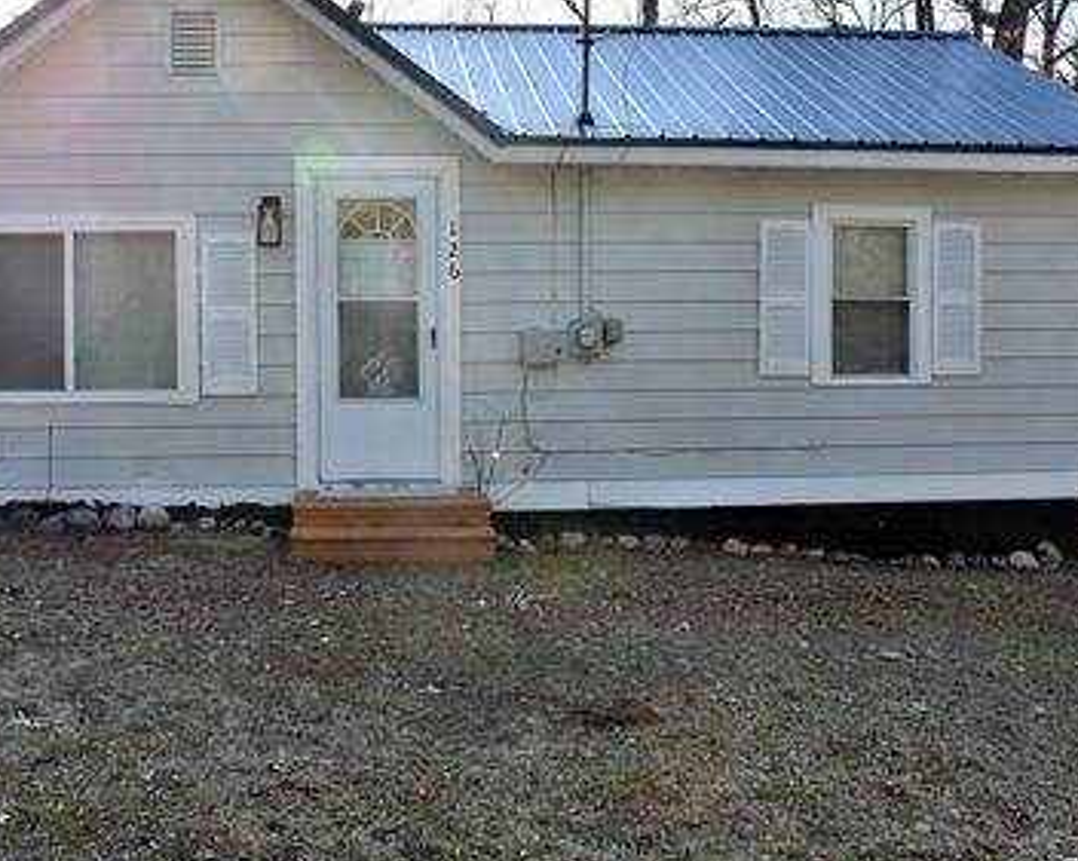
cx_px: 444
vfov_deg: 37.2
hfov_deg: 45.6
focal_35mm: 40
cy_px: 381
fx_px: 1275
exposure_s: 1/250
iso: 200
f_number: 8
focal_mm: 20
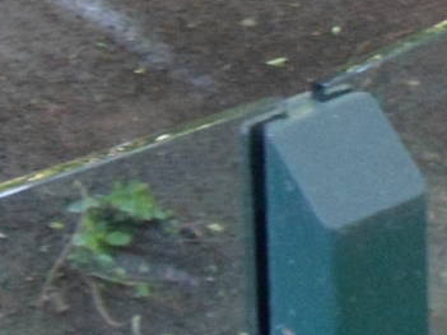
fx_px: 3059
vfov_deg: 6.2
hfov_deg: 8.0
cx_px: 886
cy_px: -233
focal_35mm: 237
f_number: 4.3
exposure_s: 1/30
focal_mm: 8.1
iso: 400
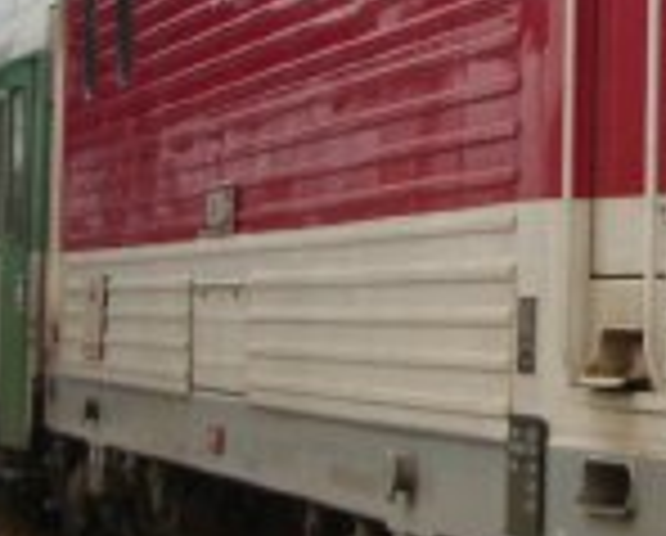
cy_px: 72
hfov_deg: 9.5
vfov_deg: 7.7
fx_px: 3950
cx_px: 842
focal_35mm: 200
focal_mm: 6.3
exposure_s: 1/30
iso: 100
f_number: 2.8
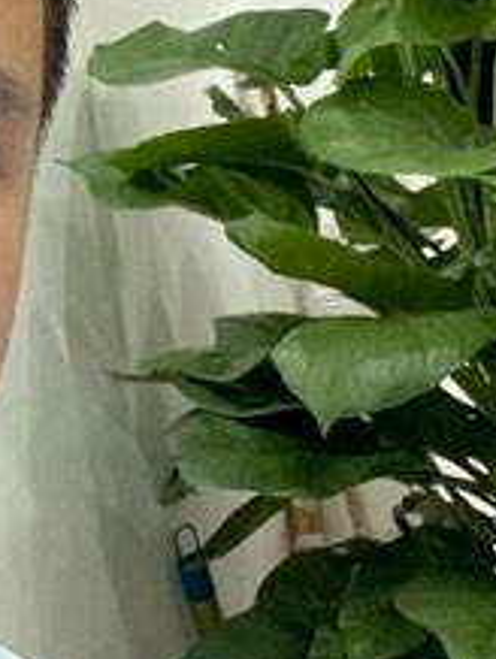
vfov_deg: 17.8
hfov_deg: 13.3
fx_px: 2059
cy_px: 0
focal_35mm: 108
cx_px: -109
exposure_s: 1/50
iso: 200
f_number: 2.2
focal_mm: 2.71
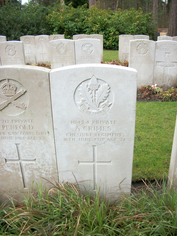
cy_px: 118
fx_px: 239
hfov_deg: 40.7
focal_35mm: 35
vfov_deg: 52.6
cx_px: 88
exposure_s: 1/125
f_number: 3.1
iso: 80
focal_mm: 6.3
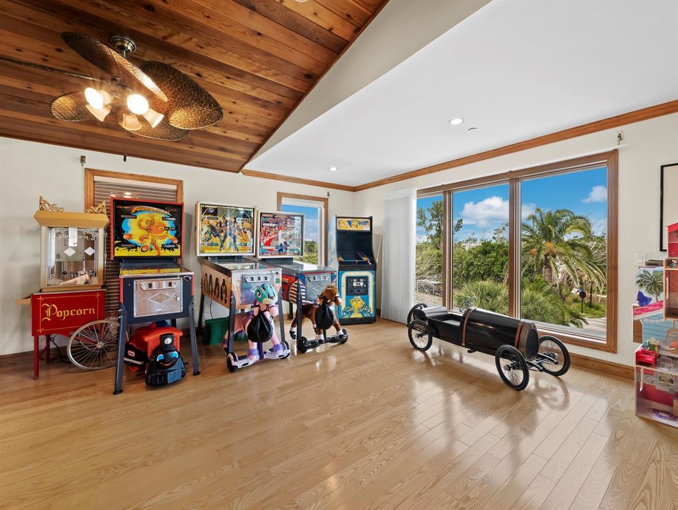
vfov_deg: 85.7
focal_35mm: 14
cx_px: 339
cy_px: 255
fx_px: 274
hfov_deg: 102.0
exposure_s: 1/6
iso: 400
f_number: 10
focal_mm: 7
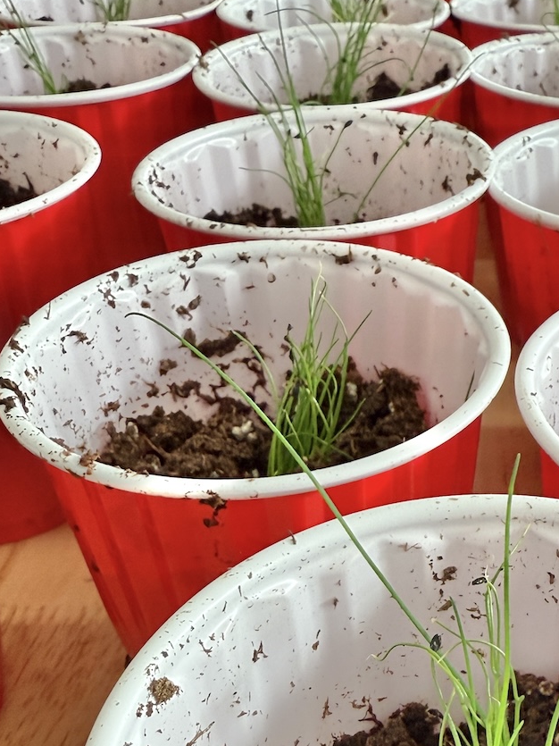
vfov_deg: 40.3
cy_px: 539
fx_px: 991
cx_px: 518
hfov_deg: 30.0
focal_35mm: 46
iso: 400
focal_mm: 2.22
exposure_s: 1/60
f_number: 2.2
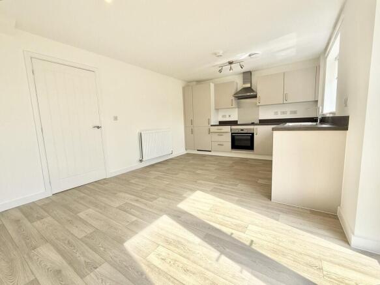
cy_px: 142
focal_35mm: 14
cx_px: 190
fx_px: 154
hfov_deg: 102.1
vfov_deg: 85.7
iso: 50
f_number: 2.2
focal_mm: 2.22
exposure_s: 1/395
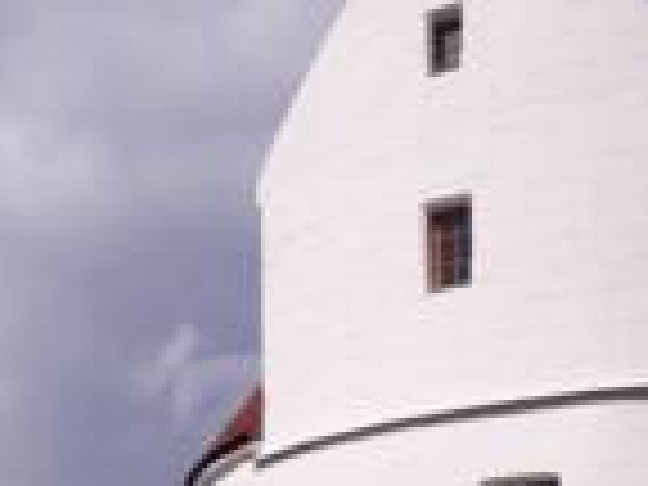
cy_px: 700
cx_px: -184
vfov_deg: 14.8
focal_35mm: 94
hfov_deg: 19.3
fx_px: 1760
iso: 40
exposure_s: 1/3861
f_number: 1.9
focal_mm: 3.6
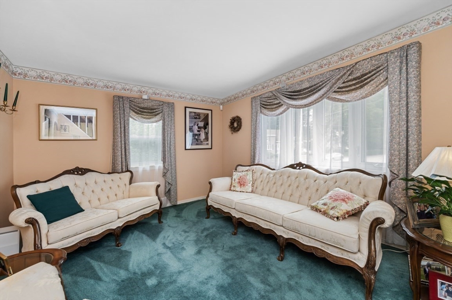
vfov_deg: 81.1
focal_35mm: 14
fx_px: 176
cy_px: 150
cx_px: 226
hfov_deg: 104.3
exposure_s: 1/100
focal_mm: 14
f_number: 5.6
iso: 400
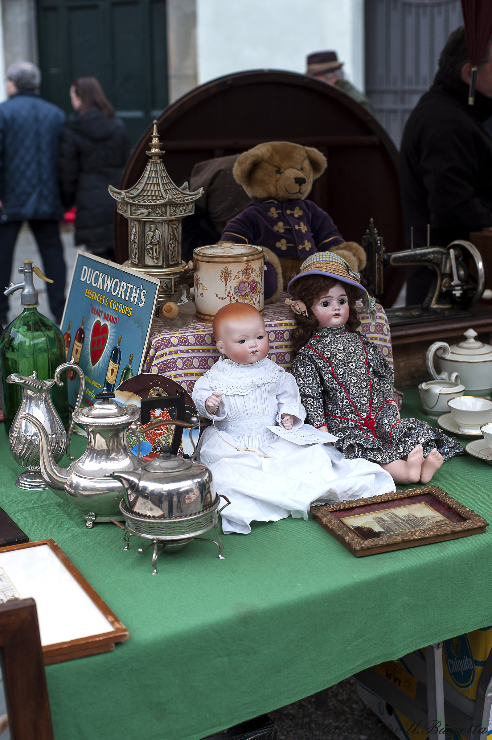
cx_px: 246
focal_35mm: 55
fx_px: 1129
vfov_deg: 36.3
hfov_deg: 24.6
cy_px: 370
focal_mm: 55
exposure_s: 1/80
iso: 200
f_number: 4
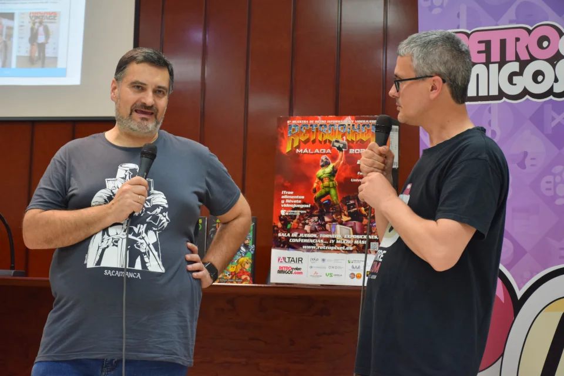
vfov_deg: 16.3
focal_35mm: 84
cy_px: 188
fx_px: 1316
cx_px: 282
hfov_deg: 24.2
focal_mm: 56
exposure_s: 1/60
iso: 720
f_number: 4.8
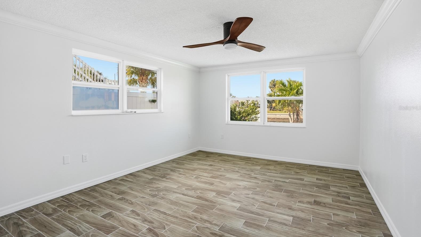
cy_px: 108
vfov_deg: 63.8
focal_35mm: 17
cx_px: 209
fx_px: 190
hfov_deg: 95.9
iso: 2000
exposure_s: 1/1000
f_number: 5
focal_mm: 16
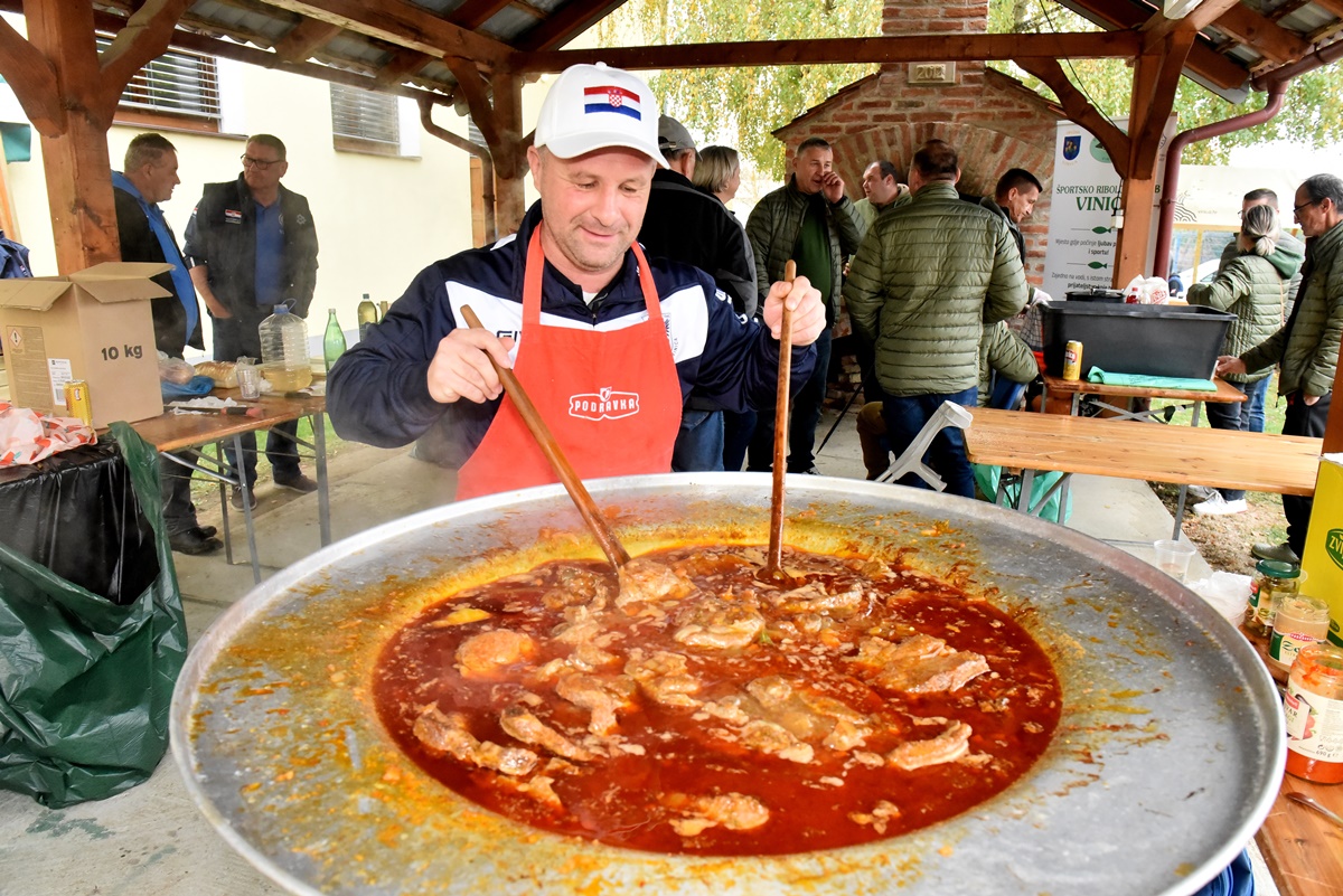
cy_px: 448
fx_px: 896
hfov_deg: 73.7
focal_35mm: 24
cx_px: 672
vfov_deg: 53.2
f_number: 7.1
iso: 5000
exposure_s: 1/500
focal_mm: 24
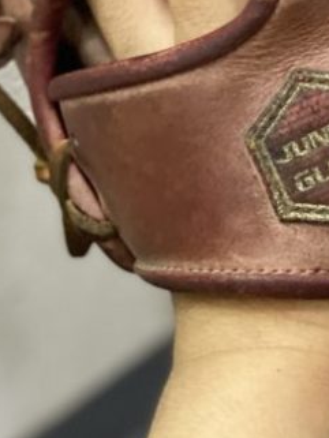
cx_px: 474
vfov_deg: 11.4
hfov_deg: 8.8
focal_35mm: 166
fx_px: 2102
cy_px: -222
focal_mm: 6
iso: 400
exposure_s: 1/30
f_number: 2
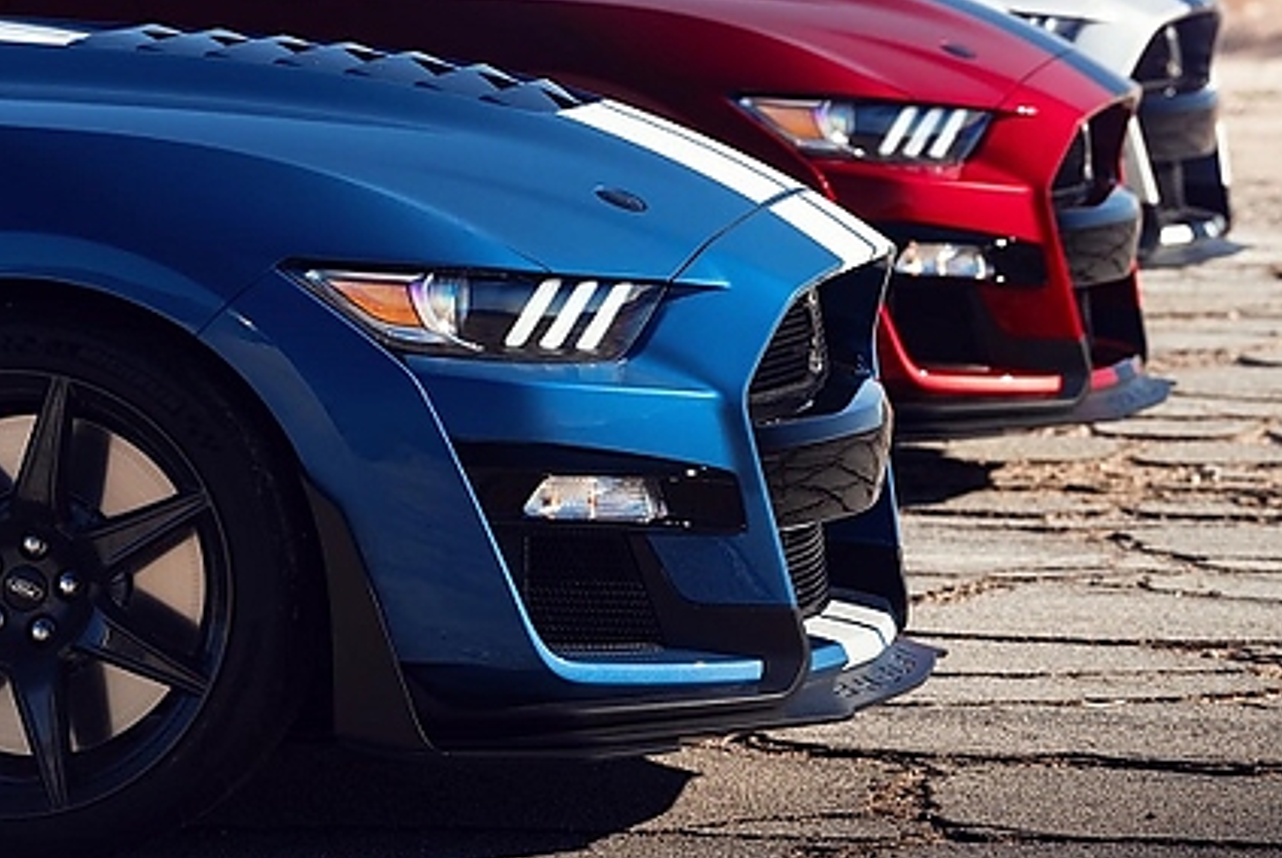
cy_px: 274
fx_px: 11122
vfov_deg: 4.4
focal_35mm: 312
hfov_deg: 6.6
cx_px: 518
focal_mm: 200
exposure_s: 1/100
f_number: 7.1
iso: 200
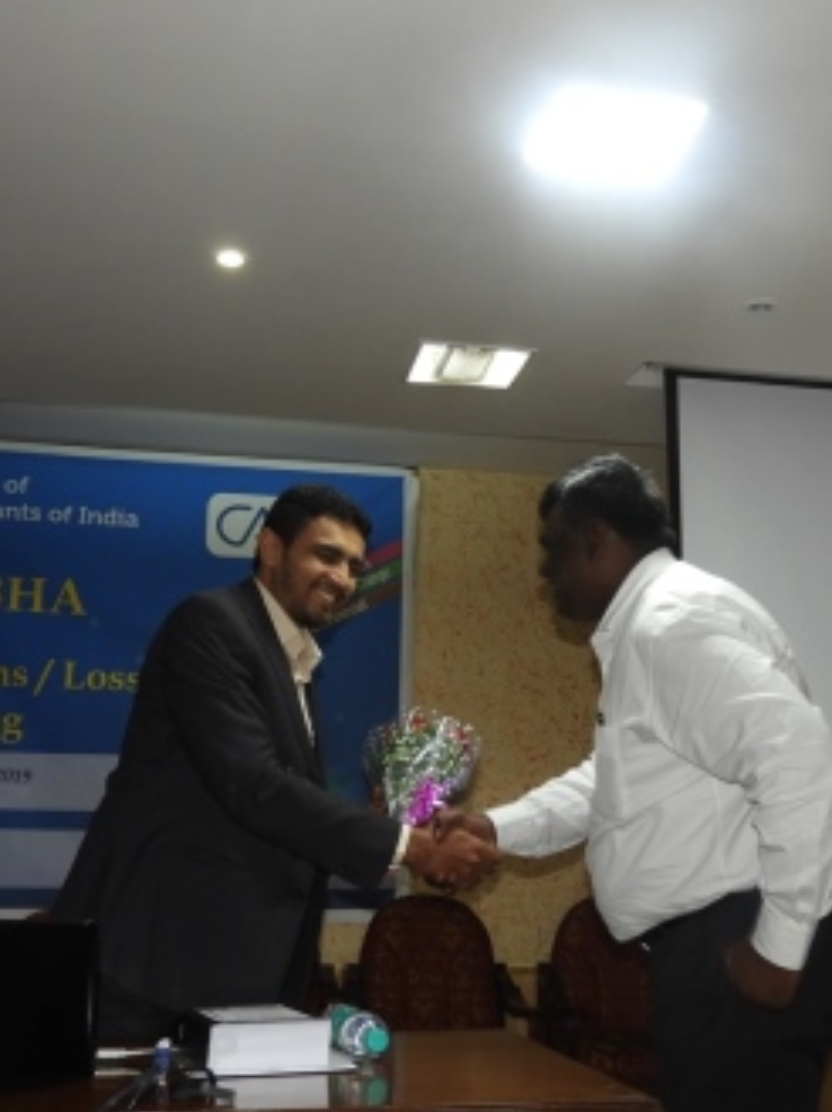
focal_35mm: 45
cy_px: 564
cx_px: 487
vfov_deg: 42.1
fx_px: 1445
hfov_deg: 32.1
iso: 200
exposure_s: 1/30
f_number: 3.6
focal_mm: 5.9
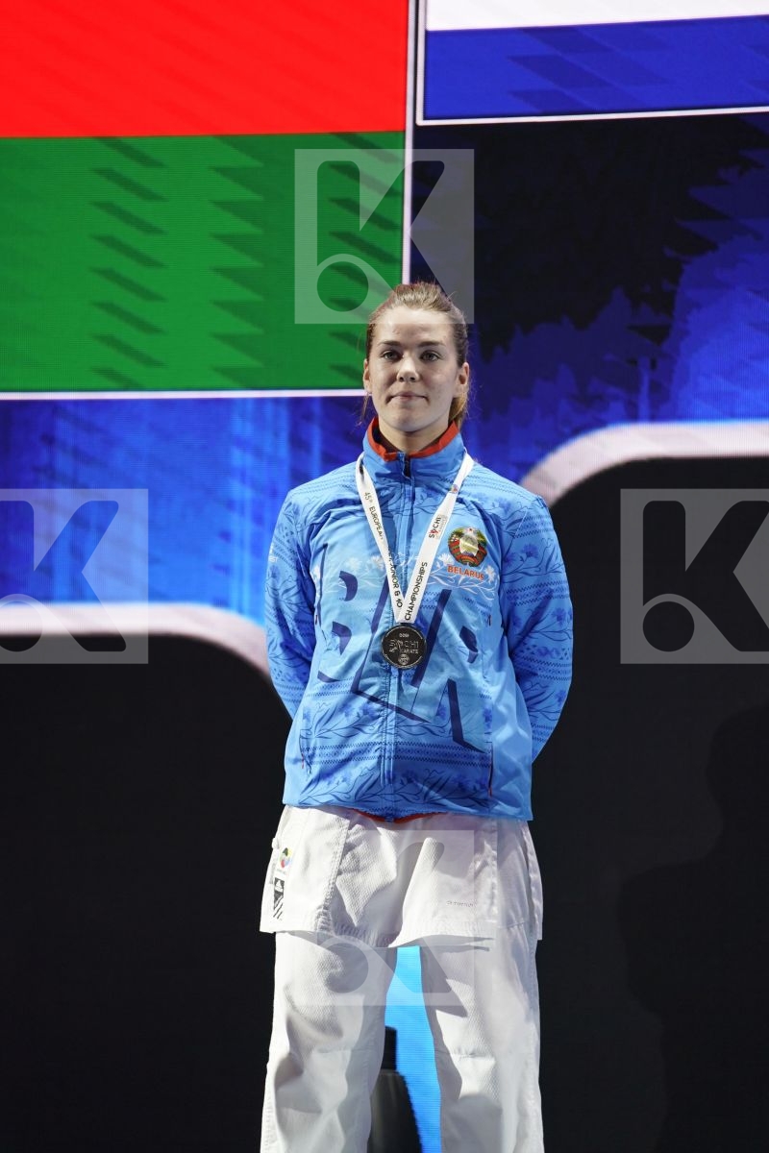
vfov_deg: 10.3
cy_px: 576
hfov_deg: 6.9
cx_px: 384
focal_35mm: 200
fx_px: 6408
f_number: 2.8
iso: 500
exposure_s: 1/250
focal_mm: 200
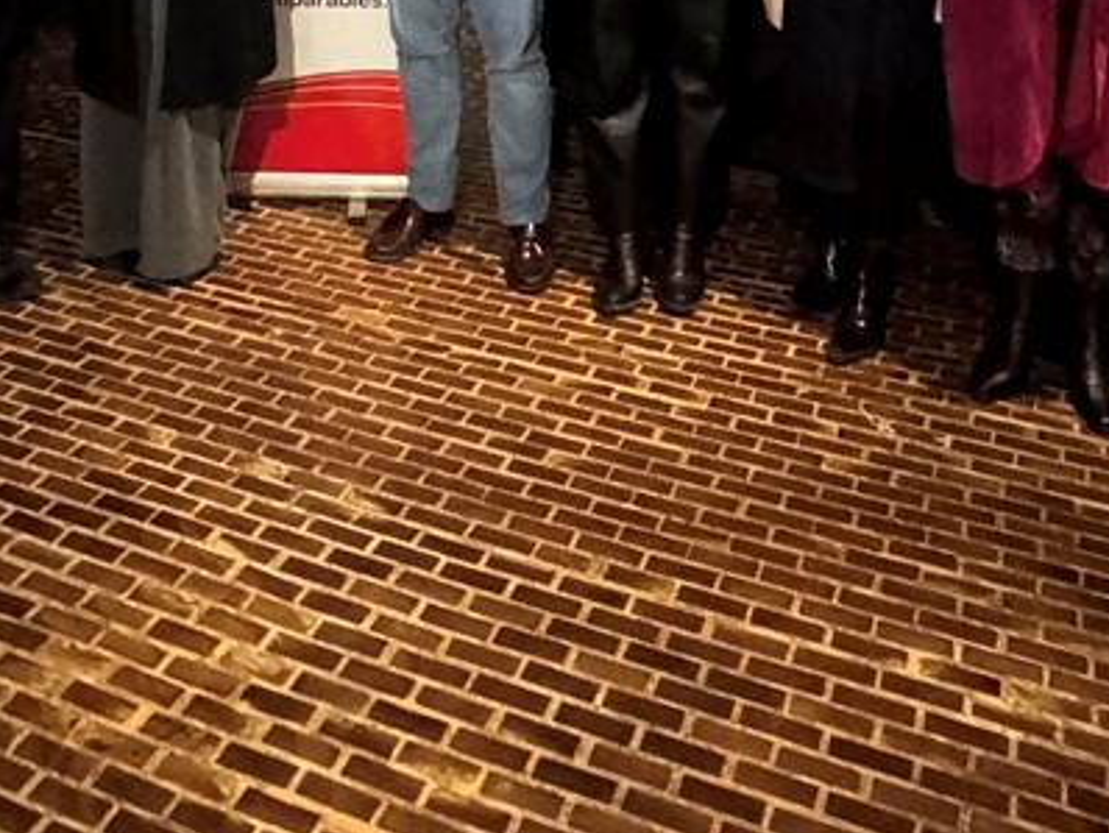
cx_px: 485
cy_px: -148
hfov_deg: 51.2
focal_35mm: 36
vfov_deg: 33.1
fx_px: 1154
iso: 1250
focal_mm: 2.22
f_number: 2.2
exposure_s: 1/33
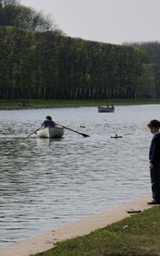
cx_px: 16
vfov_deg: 10.9
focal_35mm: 193
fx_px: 1347
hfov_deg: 6.8
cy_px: 128
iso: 100
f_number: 9
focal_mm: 125
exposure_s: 1/160
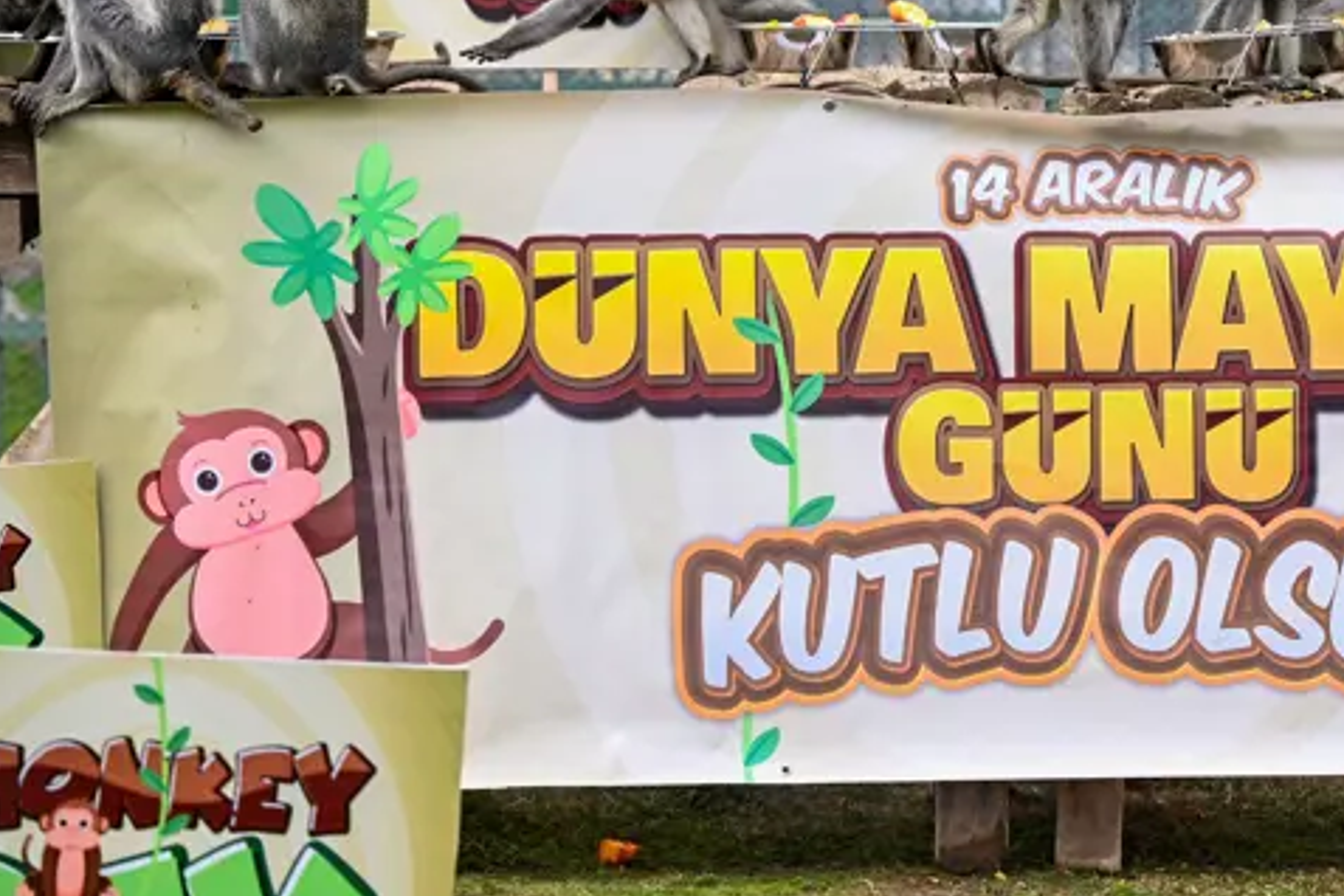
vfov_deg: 8.2
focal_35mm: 166
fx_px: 6197
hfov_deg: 12.3
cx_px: 1071
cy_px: 125
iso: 1000
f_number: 3.2
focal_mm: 90
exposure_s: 1/2000
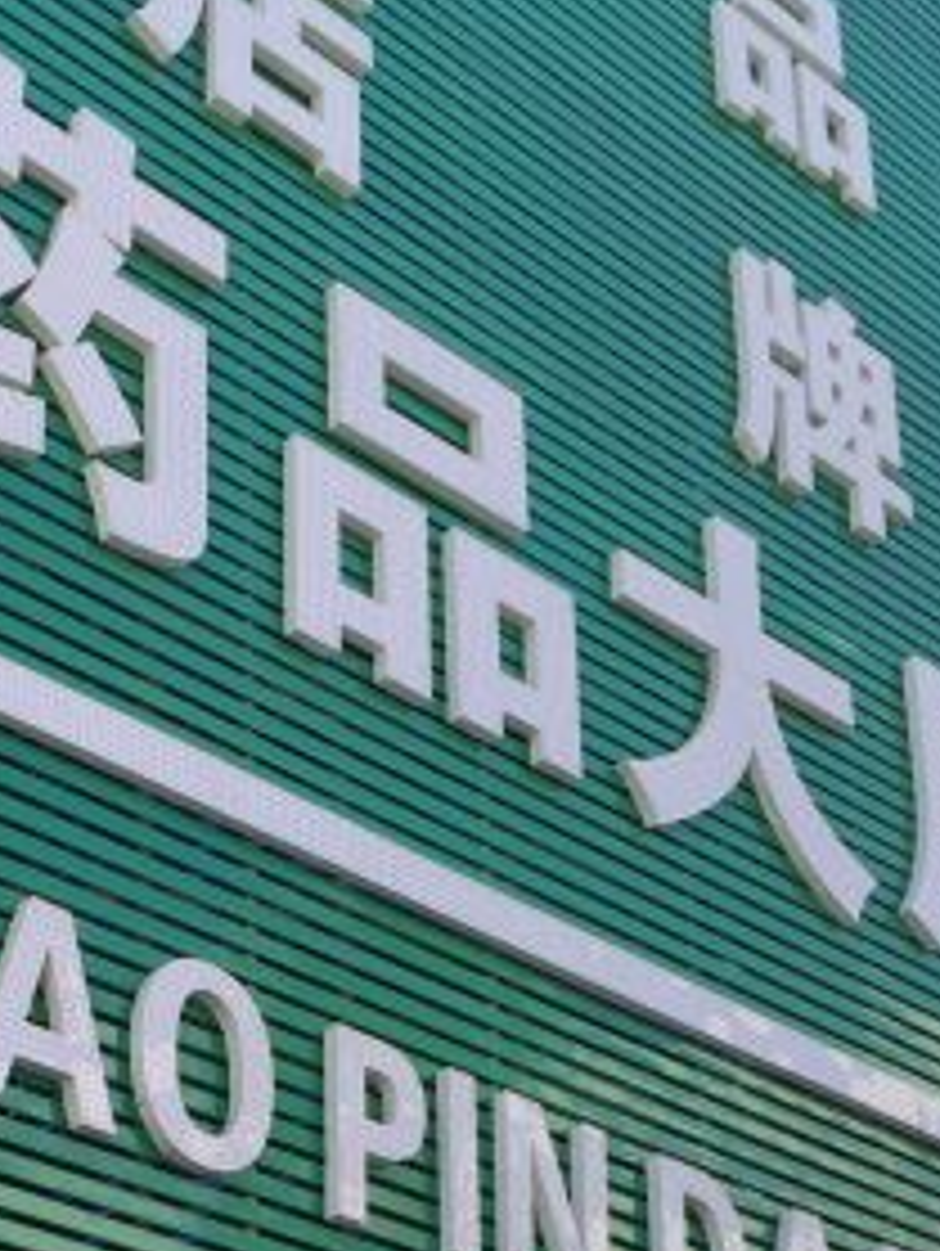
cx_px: 137
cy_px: 1382
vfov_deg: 24.8
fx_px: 2639
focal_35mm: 73
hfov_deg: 19.9
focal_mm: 4.15
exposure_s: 1/412
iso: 32
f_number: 2.2
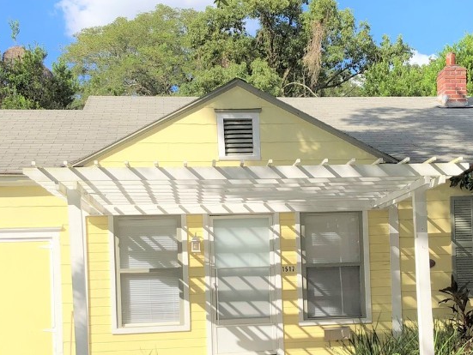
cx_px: 263
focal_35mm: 52
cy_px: 287
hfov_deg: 36.8
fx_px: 711
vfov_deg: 27.5
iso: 20
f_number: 1.8
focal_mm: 4
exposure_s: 1/2183
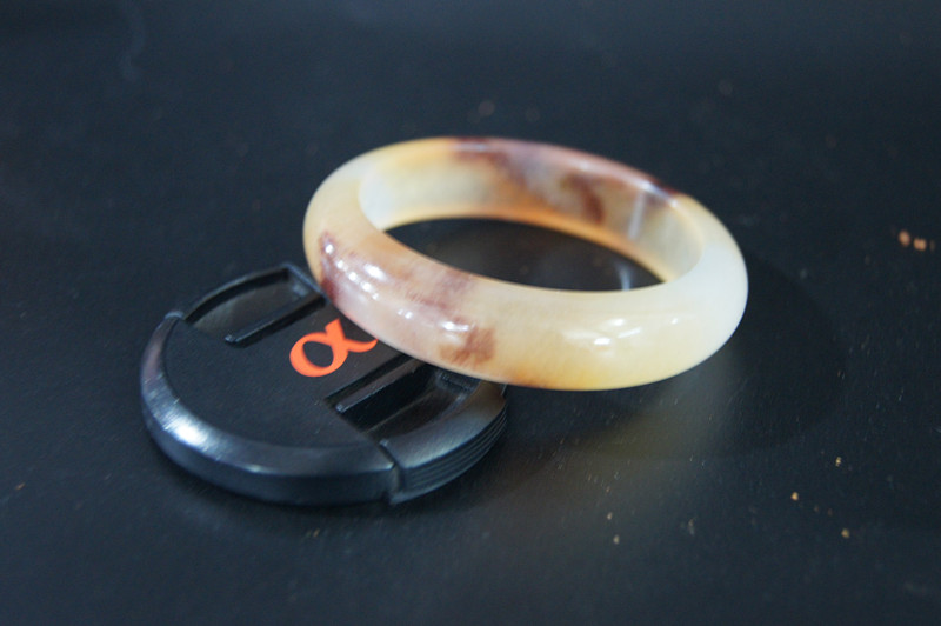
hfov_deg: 37.9
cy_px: 313
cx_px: 470
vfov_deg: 25.7
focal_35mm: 52
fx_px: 1371
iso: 1600
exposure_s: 1/8
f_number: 4.5
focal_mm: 35
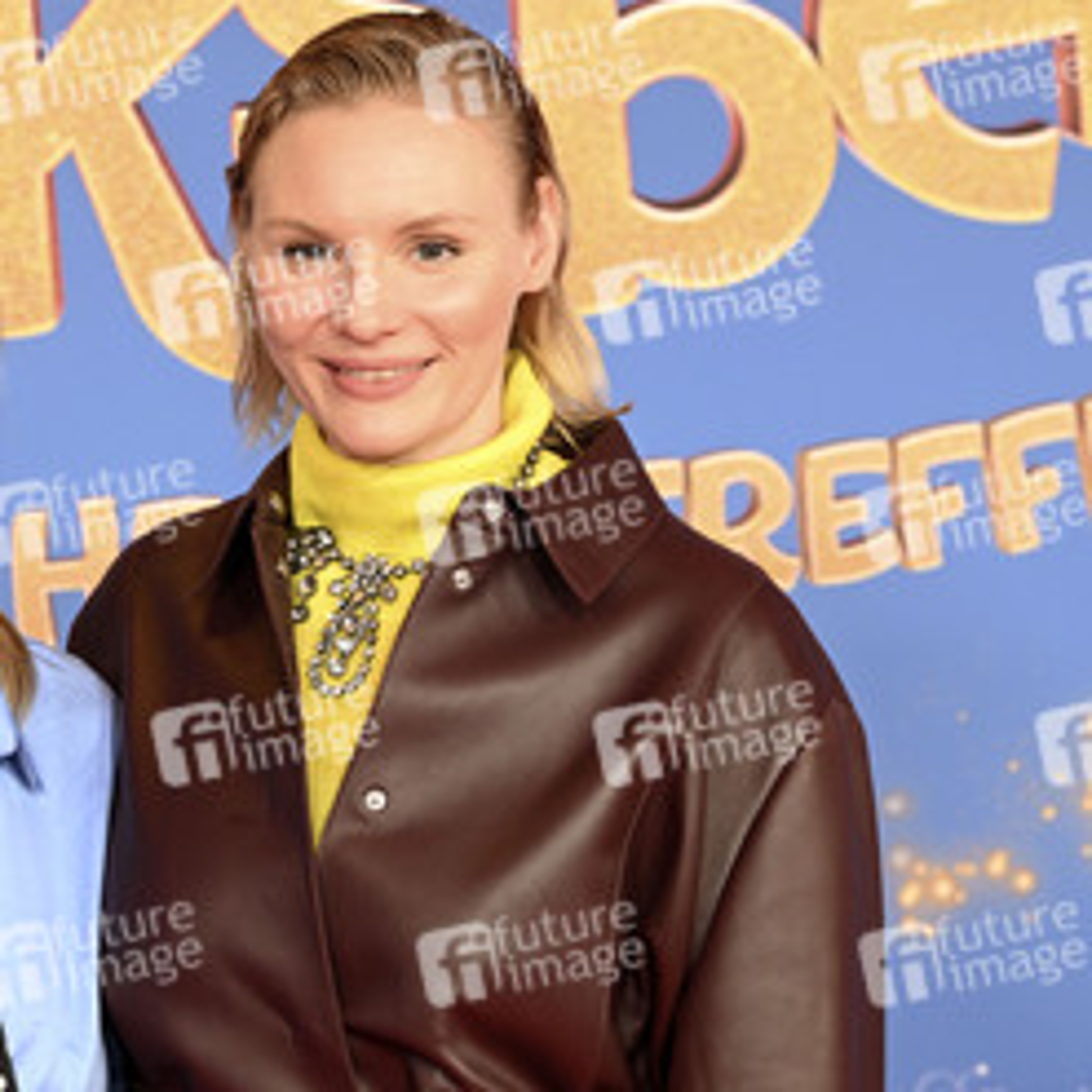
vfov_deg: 15.8
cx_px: 148
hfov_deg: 15.7
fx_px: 3926
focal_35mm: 110
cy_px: 623
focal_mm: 71
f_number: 5
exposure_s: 1/200
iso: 800
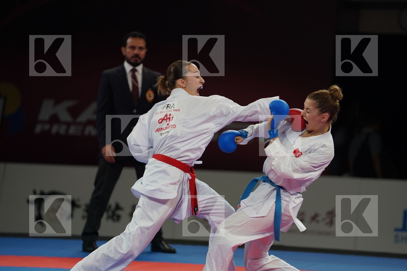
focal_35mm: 198
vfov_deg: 6.9
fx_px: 2238
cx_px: 204
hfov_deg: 10.4
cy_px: 136
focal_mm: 198
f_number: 2.8
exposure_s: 1/1000
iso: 1250
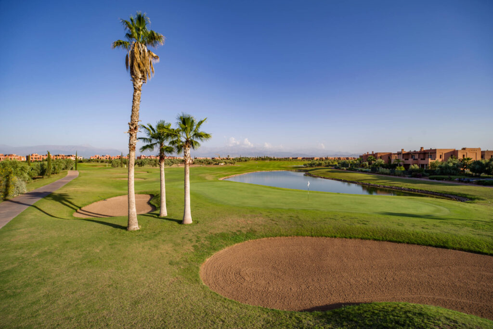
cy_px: 164
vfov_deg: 77.4
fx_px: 206
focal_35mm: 15
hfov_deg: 100.4
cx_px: 246
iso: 100
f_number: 8
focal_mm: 15
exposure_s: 1/160
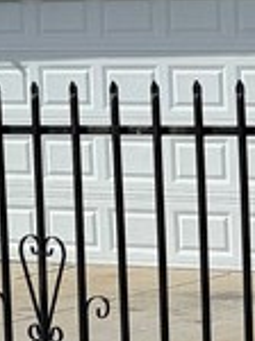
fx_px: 1615
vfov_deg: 12.0
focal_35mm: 164
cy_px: 248
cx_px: 681
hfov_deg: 8.1
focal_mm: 6.76
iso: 80
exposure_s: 1/7353
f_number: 1.78
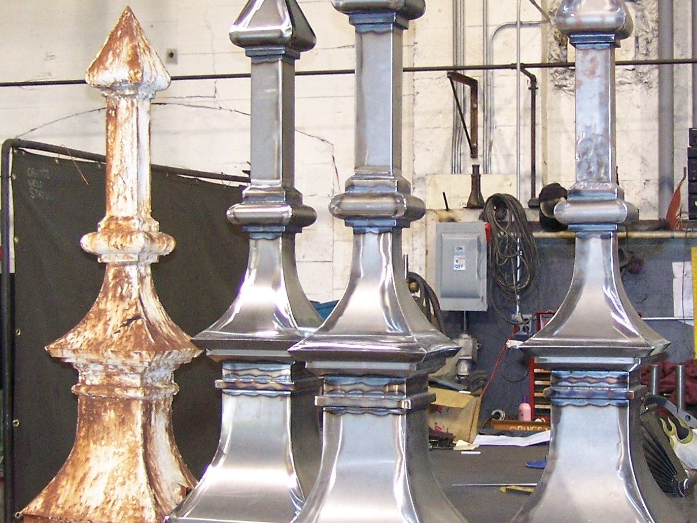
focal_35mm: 38
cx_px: 348
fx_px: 765
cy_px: 262
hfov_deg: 49.0
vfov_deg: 37.7
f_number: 2.8
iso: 200
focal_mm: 6.3
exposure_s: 1/60
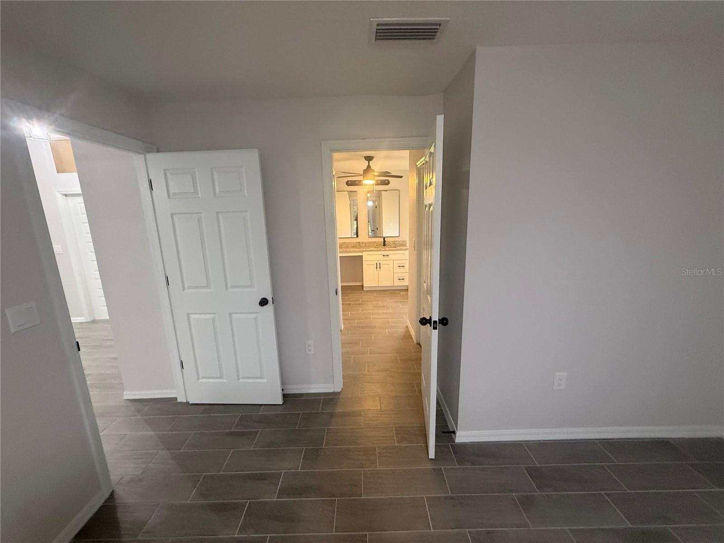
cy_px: 272
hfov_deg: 102.1
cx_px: 362
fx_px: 293
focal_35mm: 14
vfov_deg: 85.7
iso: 320
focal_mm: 2.22
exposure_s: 1/60
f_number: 2.2
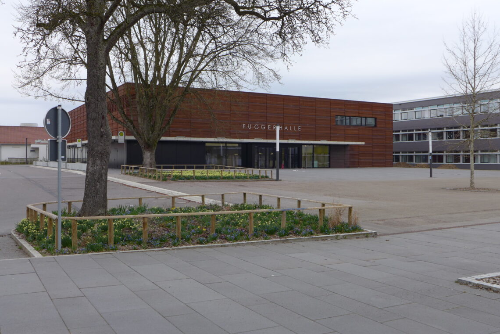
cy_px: 167
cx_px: 250
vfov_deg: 37.9
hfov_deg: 54.4
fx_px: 486
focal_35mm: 35
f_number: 2.8
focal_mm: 6.9
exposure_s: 1/125
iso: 80
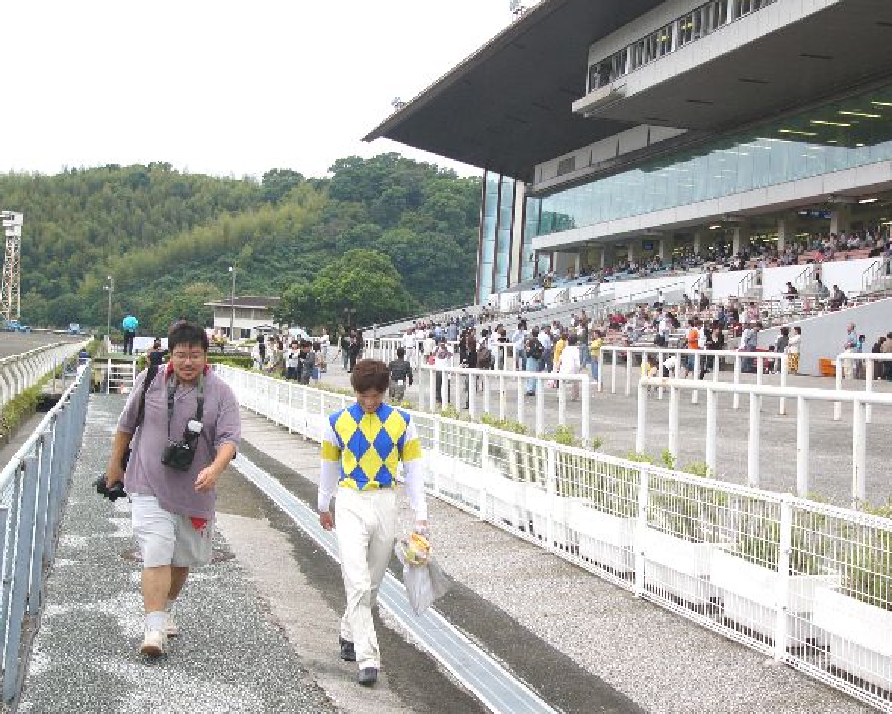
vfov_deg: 28.6
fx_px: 1399
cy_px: 352
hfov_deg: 35.3
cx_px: 483
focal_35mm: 53
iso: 50
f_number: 3.3
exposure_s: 1/100
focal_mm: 8.3
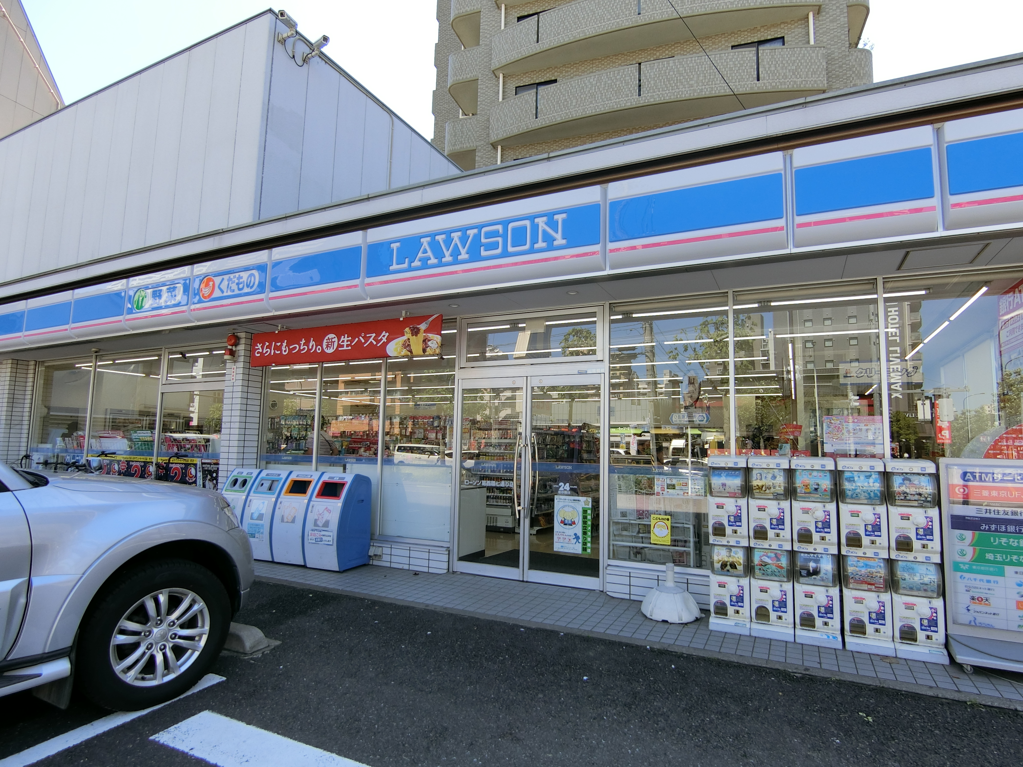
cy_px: 384
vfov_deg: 68.7
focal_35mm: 19
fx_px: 562
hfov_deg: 84.7
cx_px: 512
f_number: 2.7
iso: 80
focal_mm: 4.06
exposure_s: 1/400
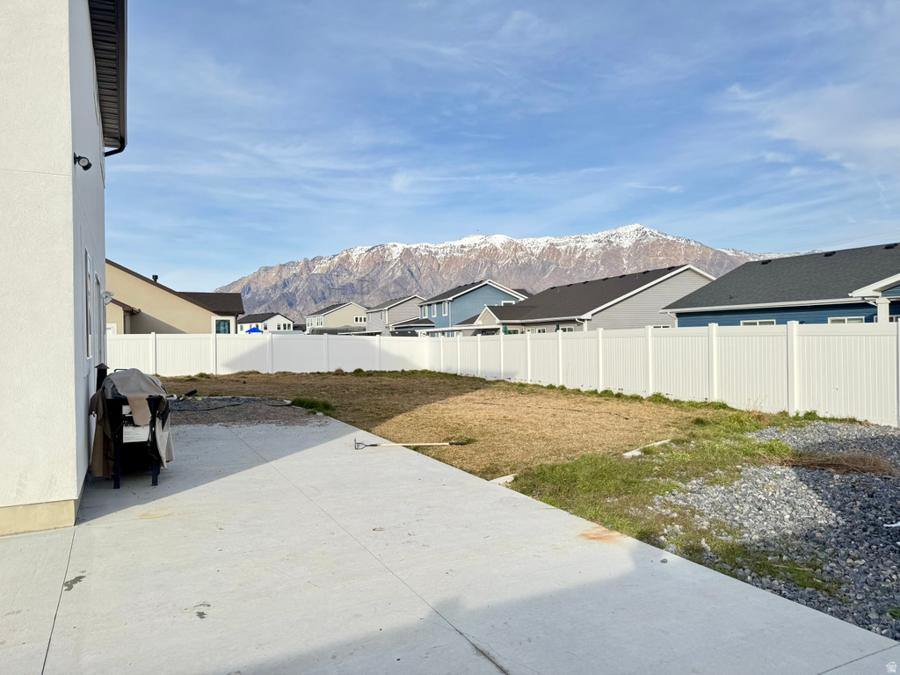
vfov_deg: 56.8
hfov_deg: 71.6
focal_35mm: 24
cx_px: 450
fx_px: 624
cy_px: 338
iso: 80
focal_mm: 6.76
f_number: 1.78
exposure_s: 1/1721
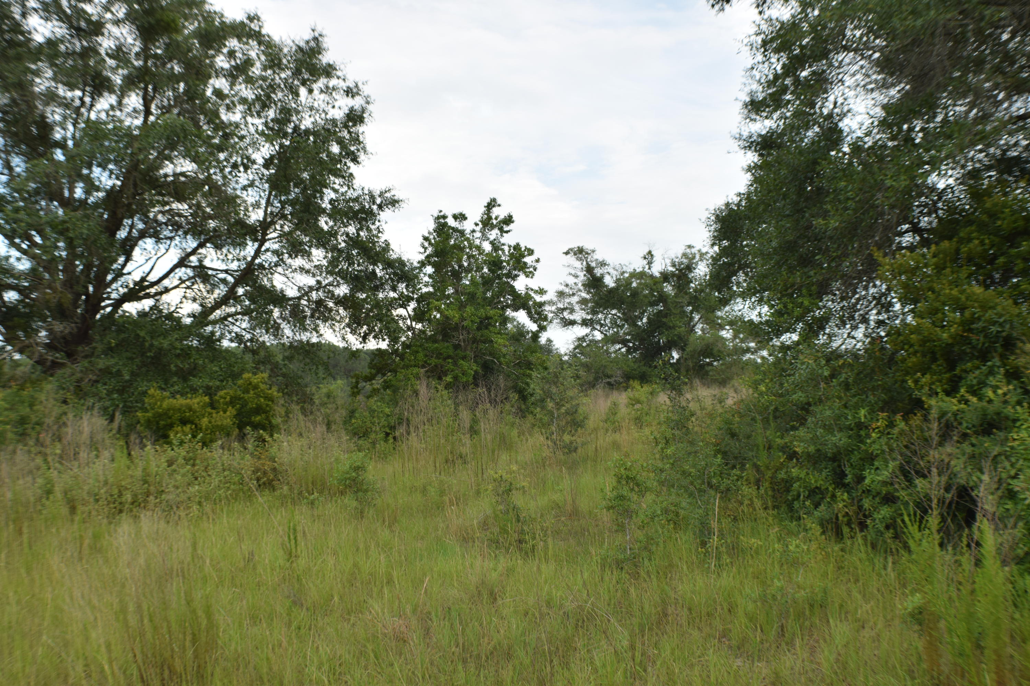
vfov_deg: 30.8
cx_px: 515
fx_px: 1244
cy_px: 343
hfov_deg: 45.0
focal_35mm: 44
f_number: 6.3
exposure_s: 1/100
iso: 100
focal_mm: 29
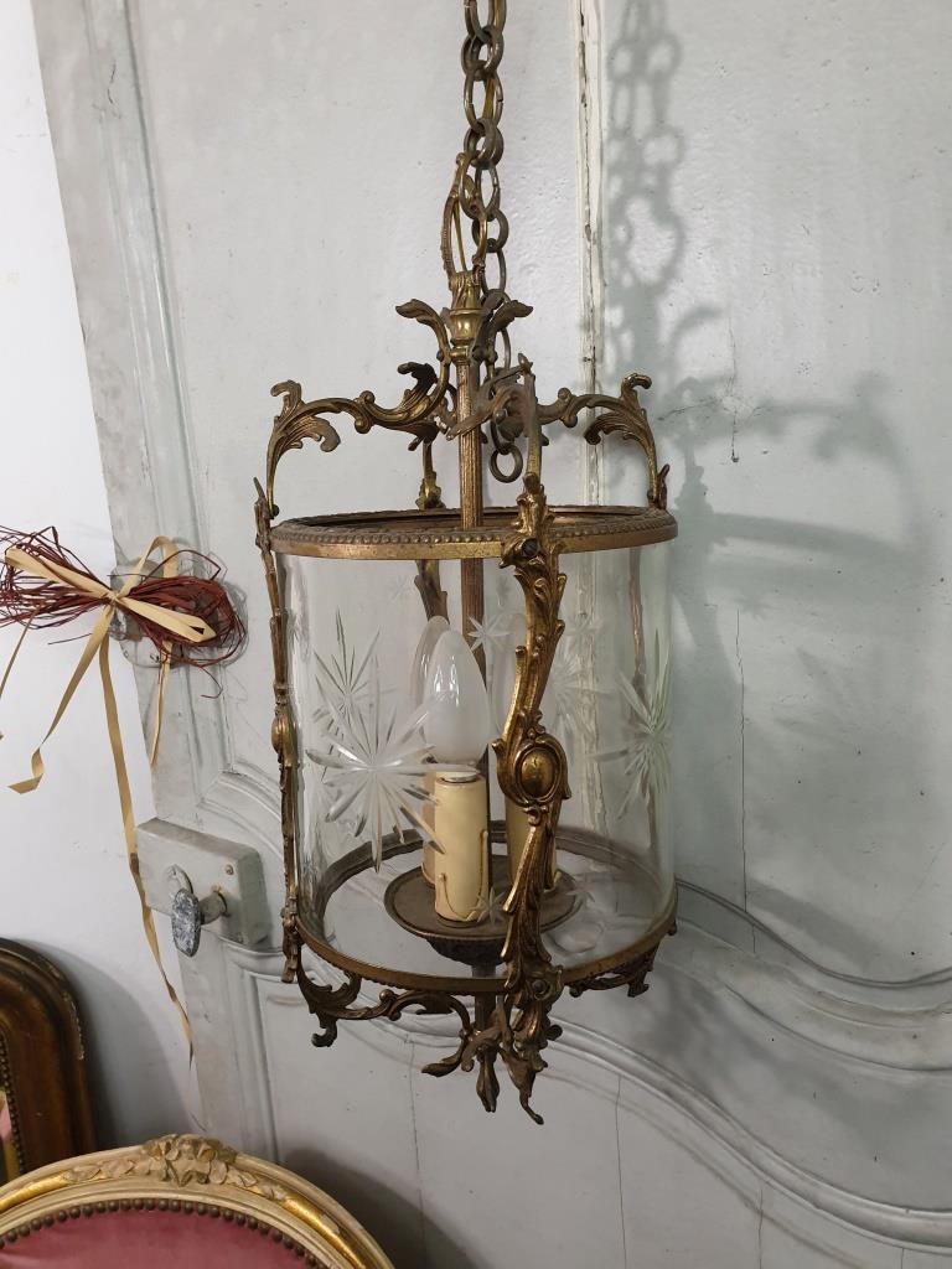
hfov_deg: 53.1
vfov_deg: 67.3
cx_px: 476
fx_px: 953
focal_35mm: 26
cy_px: 634
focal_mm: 4.3
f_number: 2.4
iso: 400
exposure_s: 1/50
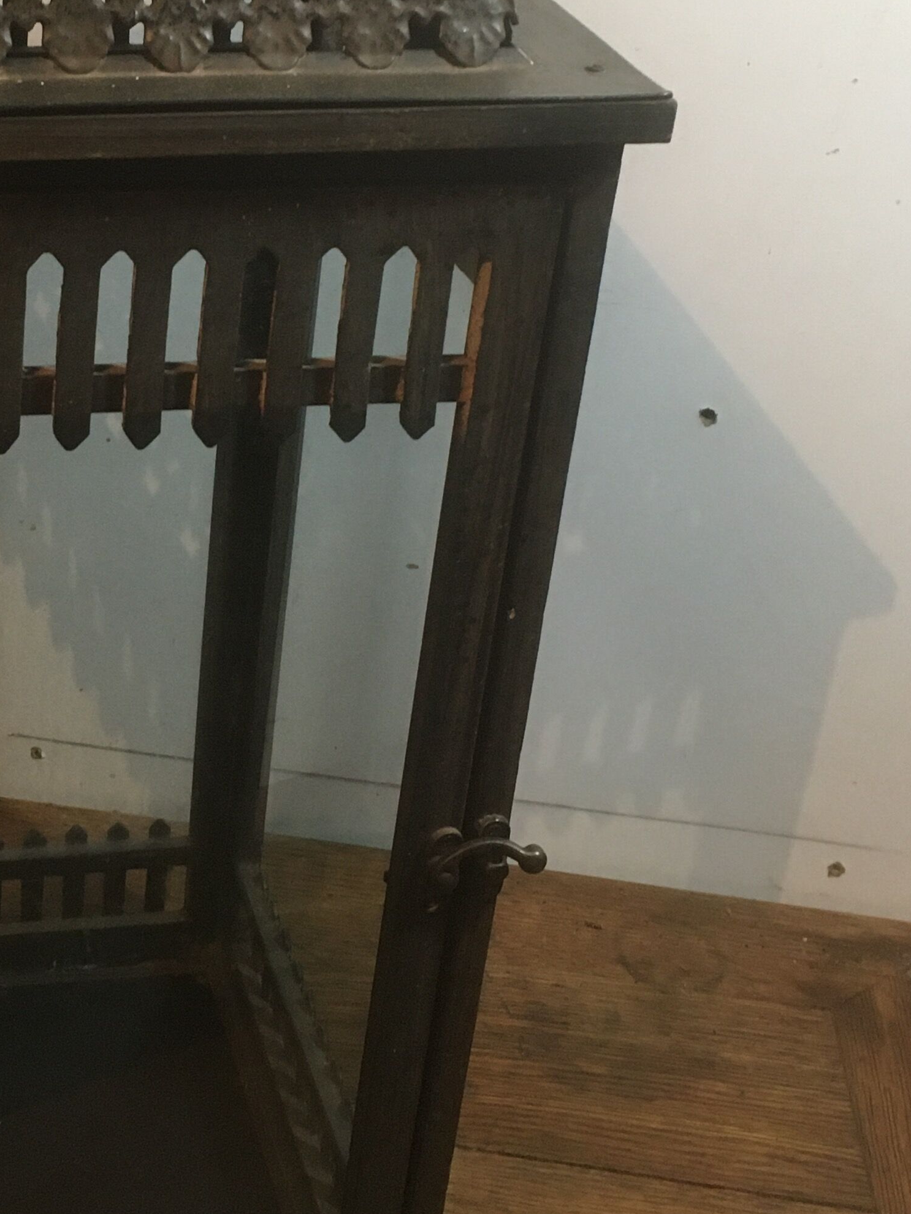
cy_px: 429
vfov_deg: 32.5
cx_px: 91
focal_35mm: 59
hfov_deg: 24.1
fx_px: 2071
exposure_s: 1/33
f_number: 2.2
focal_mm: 4.15
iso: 200
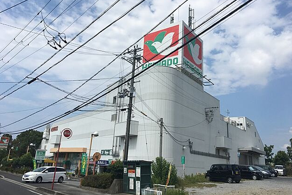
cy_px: 85
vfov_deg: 42.2
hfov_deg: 60.3
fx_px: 251
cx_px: 149
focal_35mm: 31
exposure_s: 1/3077
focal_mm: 4.15
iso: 25
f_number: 2.2
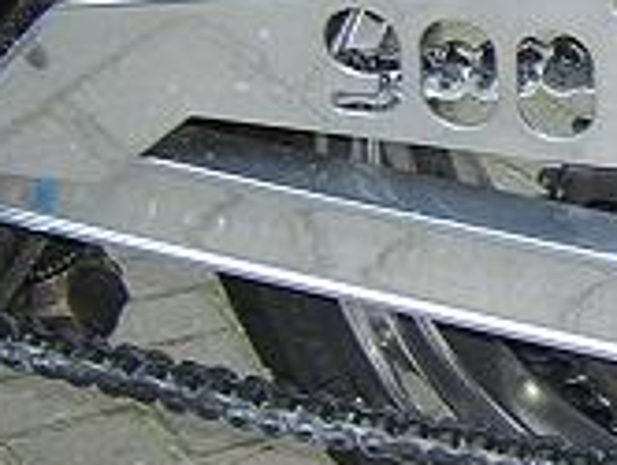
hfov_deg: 14.7
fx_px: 2320
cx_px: 710
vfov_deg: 11.4
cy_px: 48
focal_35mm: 130
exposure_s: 1/30
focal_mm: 4.7
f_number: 2.6
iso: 100
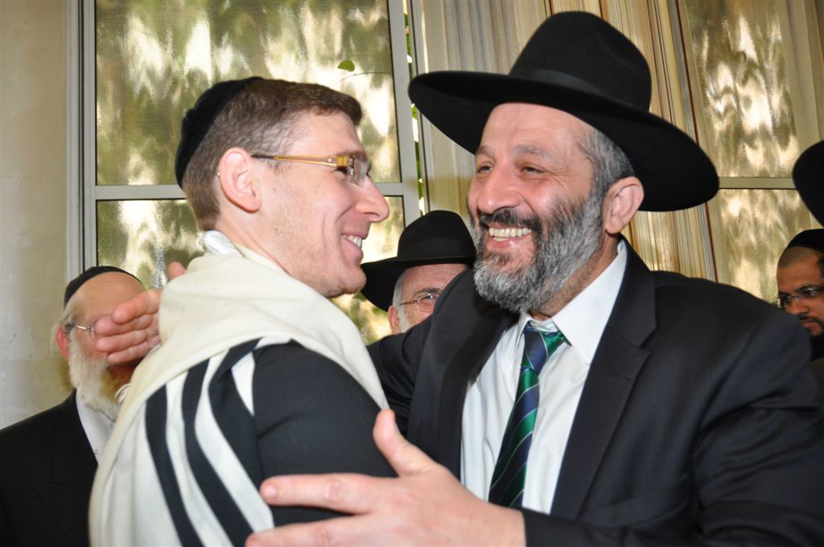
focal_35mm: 30
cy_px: 274
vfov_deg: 43.5
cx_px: 412
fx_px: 686
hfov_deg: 62.0
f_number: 5
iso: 400
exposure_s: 1/60
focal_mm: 20
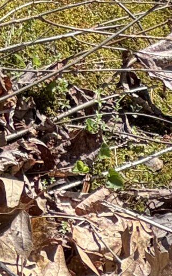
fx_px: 3060
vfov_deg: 5.0
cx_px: -181
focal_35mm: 408
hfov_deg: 3.2
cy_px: -364
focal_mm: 9
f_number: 2.8
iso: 25
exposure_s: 1/169
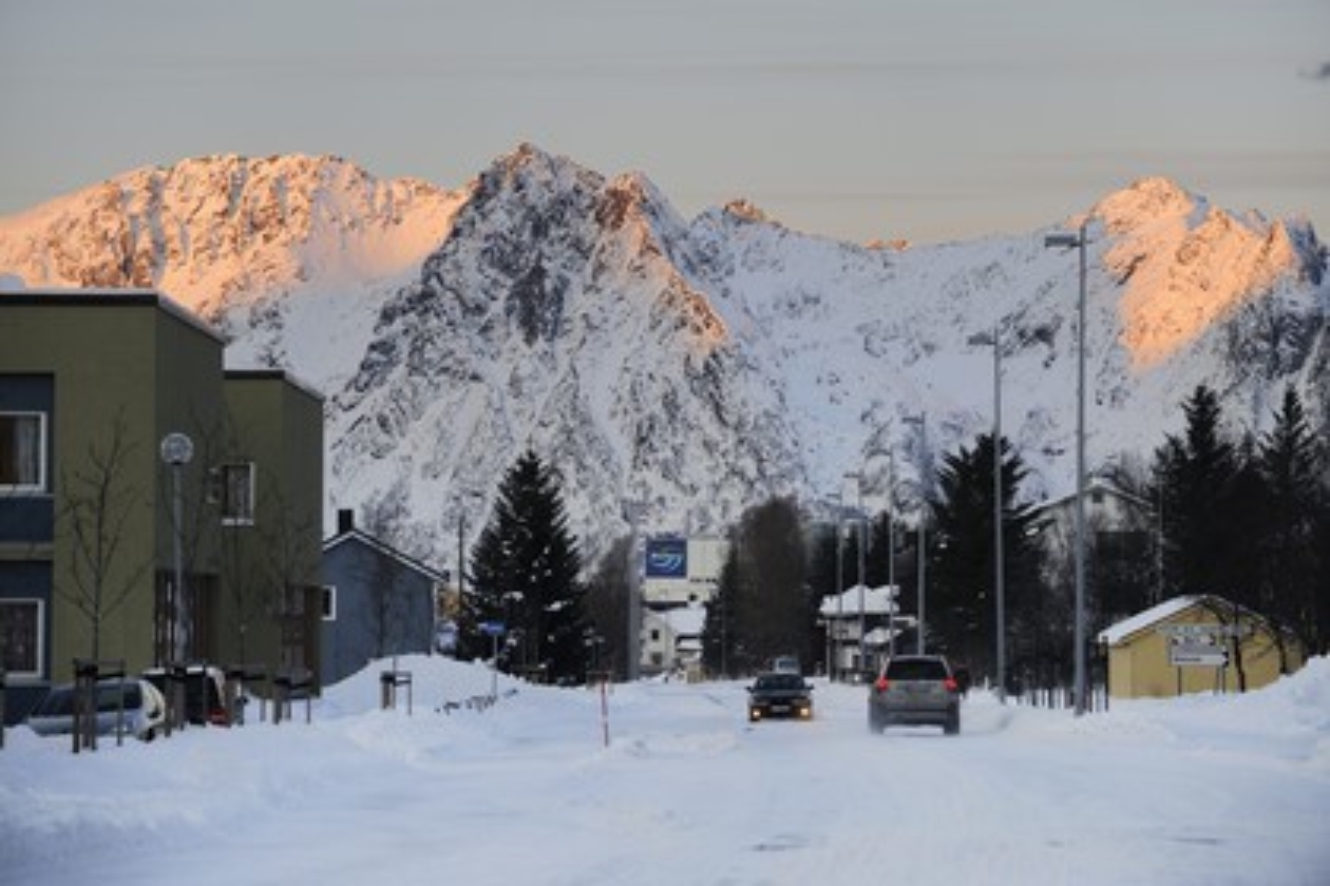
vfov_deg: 9.8
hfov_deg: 14.7
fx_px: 5172
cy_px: 443
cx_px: 665
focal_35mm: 140
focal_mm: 140
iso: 200
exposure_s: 1/160
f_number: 5.6
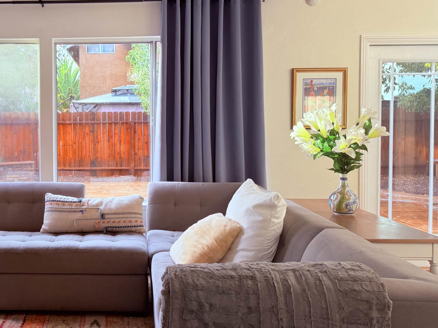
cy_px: 134
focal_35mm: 38
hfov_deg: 47.0
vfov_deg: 37.6
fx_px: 481
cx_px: 103
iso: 125
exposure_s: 1/120
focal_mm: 6.76
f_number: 1.78
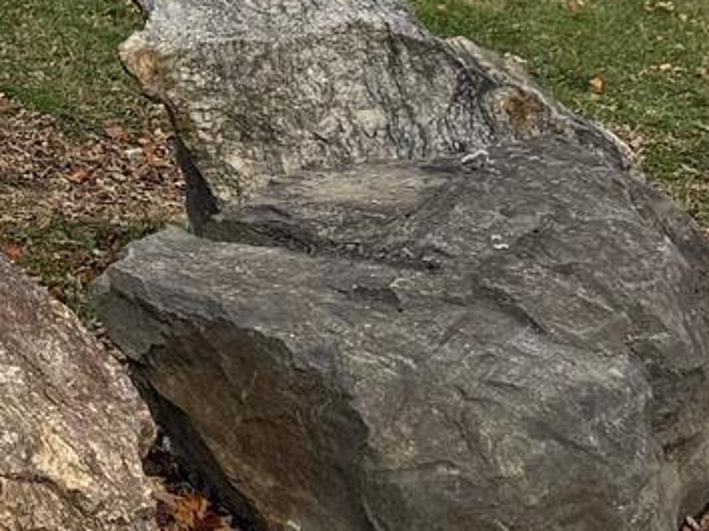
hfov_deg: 12.8
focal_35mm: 139
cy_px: -509
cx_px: -611
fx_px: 2845
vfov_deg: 9.9
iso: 80
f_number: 1.78
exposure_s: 1/1980
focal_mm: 6.76
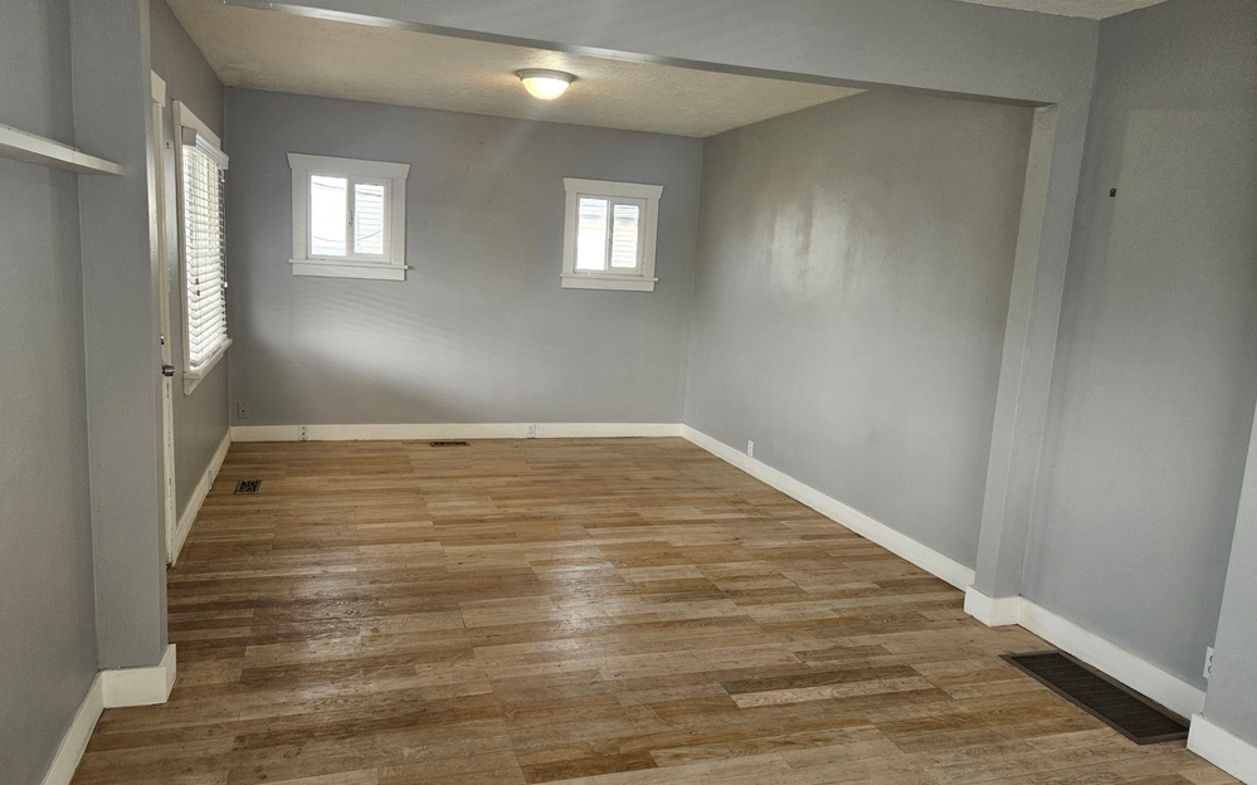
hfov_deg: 72.6
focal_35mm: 25
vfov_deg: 49.3
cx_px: 629
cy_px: 379
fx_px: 856
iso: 64
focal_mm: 5.4
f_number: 1.8
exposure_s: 1/120
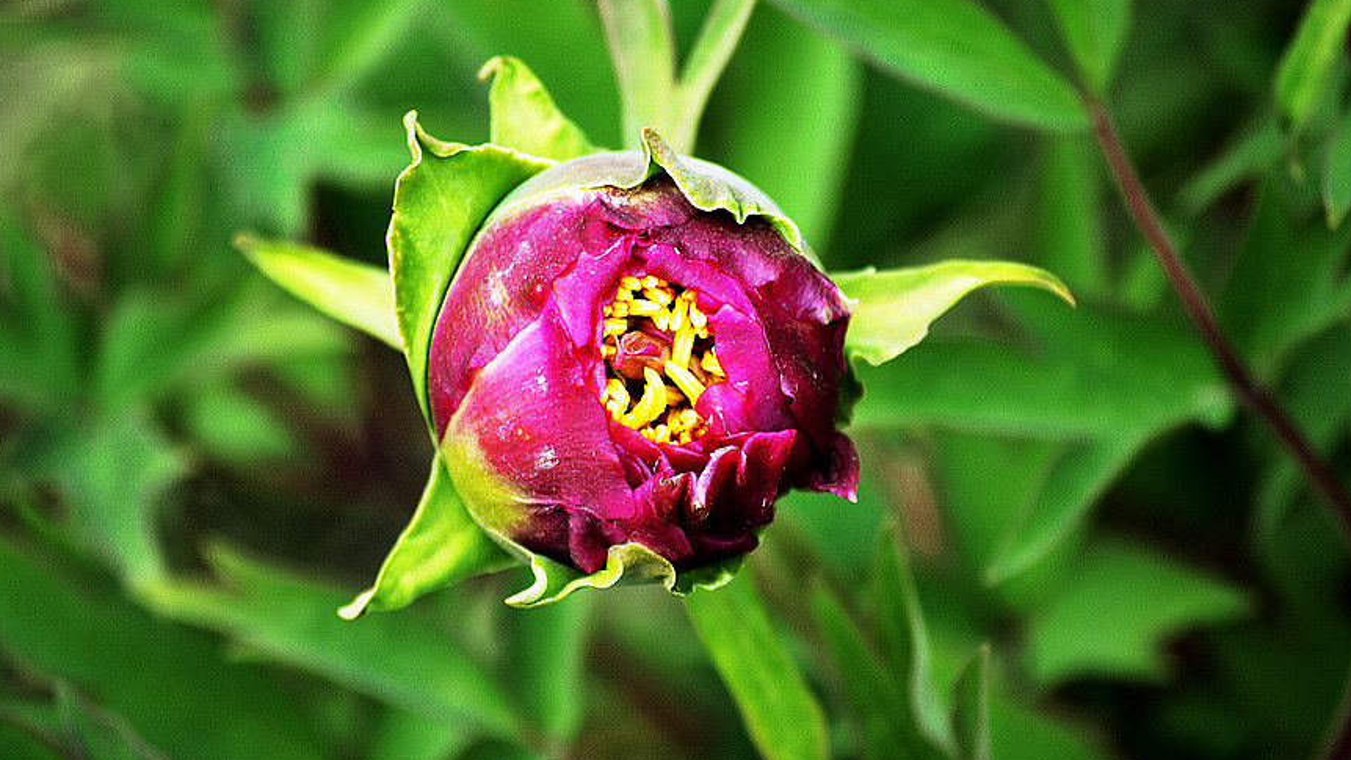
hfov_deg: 7.2
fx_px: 10748
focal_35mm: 300
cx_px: 674
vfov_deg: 4.1
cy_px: 355
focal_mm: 190
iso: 400
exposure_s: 1/160
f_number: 5.6
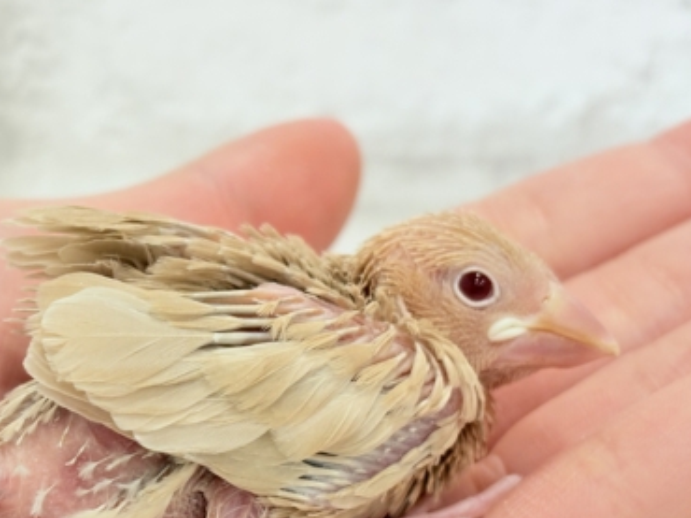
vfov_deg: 16.3
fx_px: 1795
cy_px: 367
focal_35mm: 90
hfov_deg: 21.6
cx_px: 166
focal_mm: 5.96
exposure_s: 1/50
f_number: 1.6
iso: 50
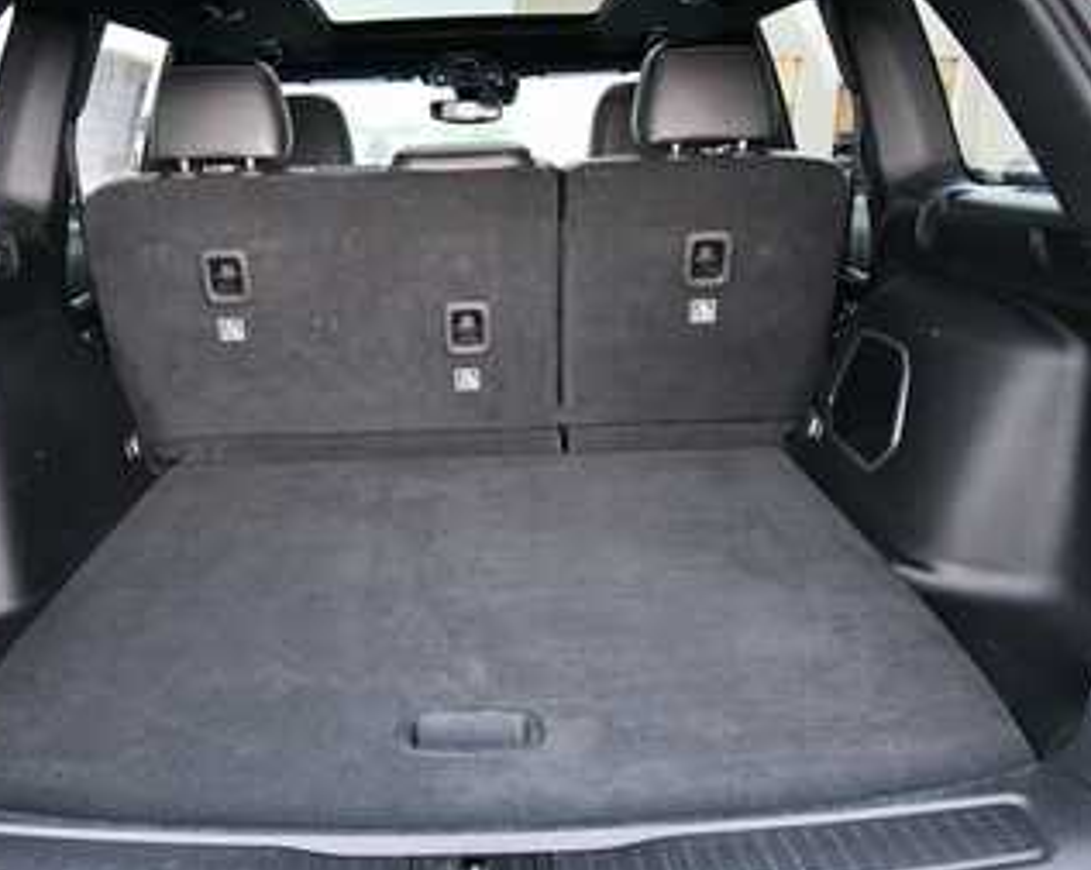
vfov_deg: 45.7
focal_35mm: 32
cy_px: 438
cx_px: 475
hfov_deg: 55.5
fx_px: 1032
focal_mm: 18
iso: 8000
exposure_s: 1/60
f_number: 5.6
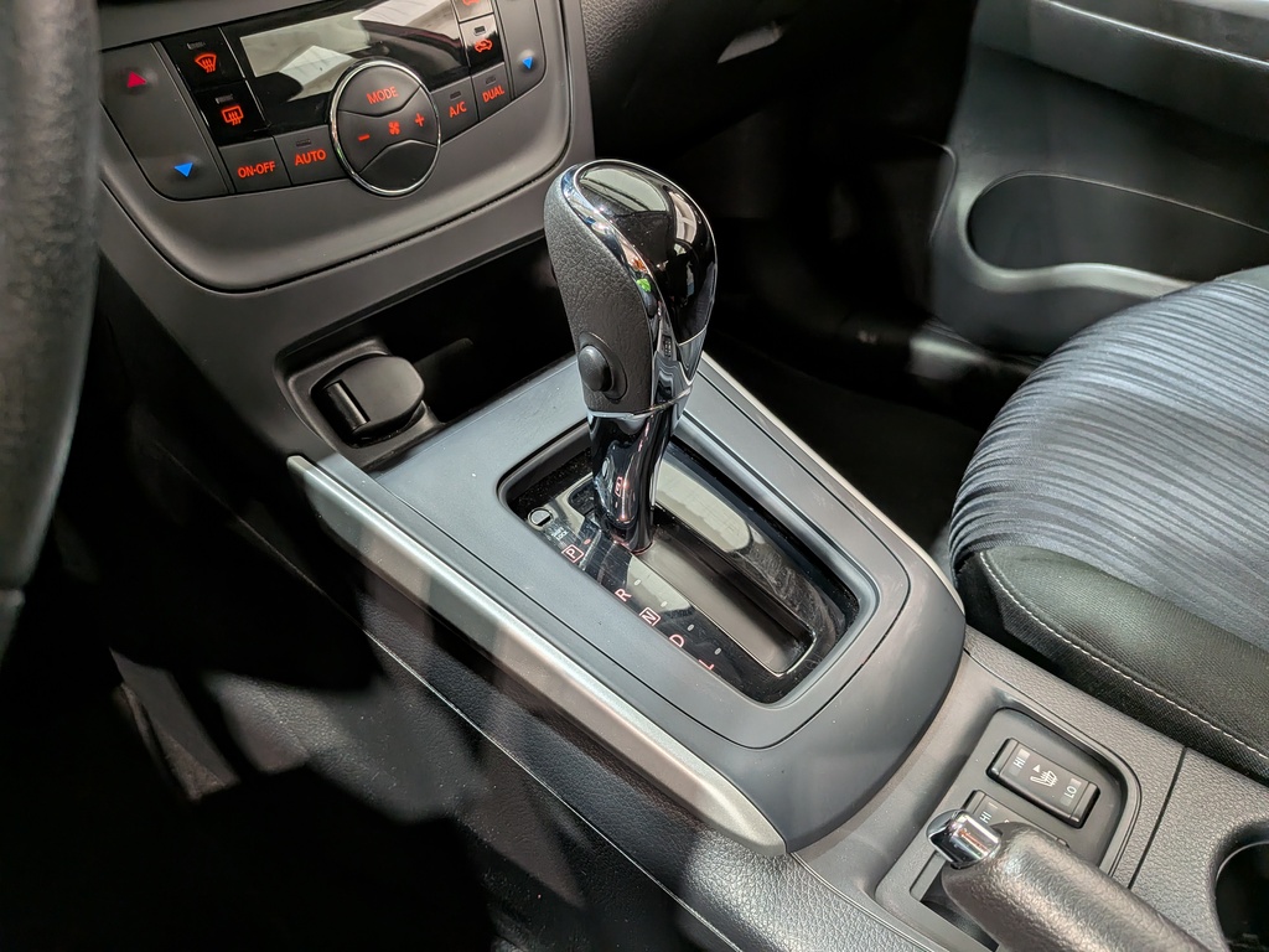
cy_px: 476
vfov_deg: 56.8
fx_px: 880
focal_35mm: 24
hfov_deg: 71.6
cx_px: 634
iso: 29
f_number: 1.7
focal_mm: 4.53
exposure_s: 1/35.3
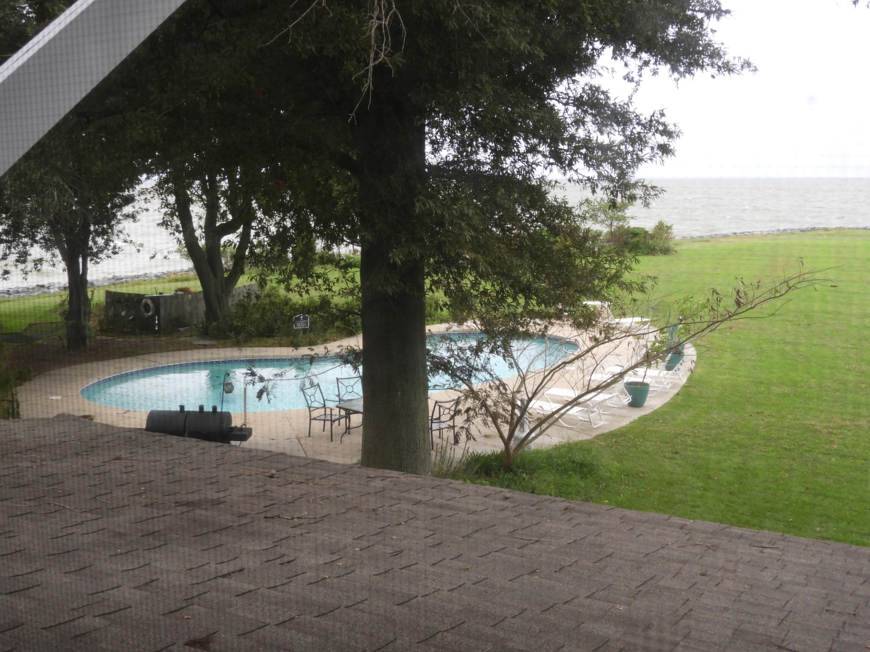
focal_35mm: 40
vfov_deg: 36.0
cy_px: 326
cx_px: 435
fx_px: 1005
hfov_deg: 46.8
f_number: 3.8
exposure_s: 1/80
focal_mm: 7.2
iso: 100
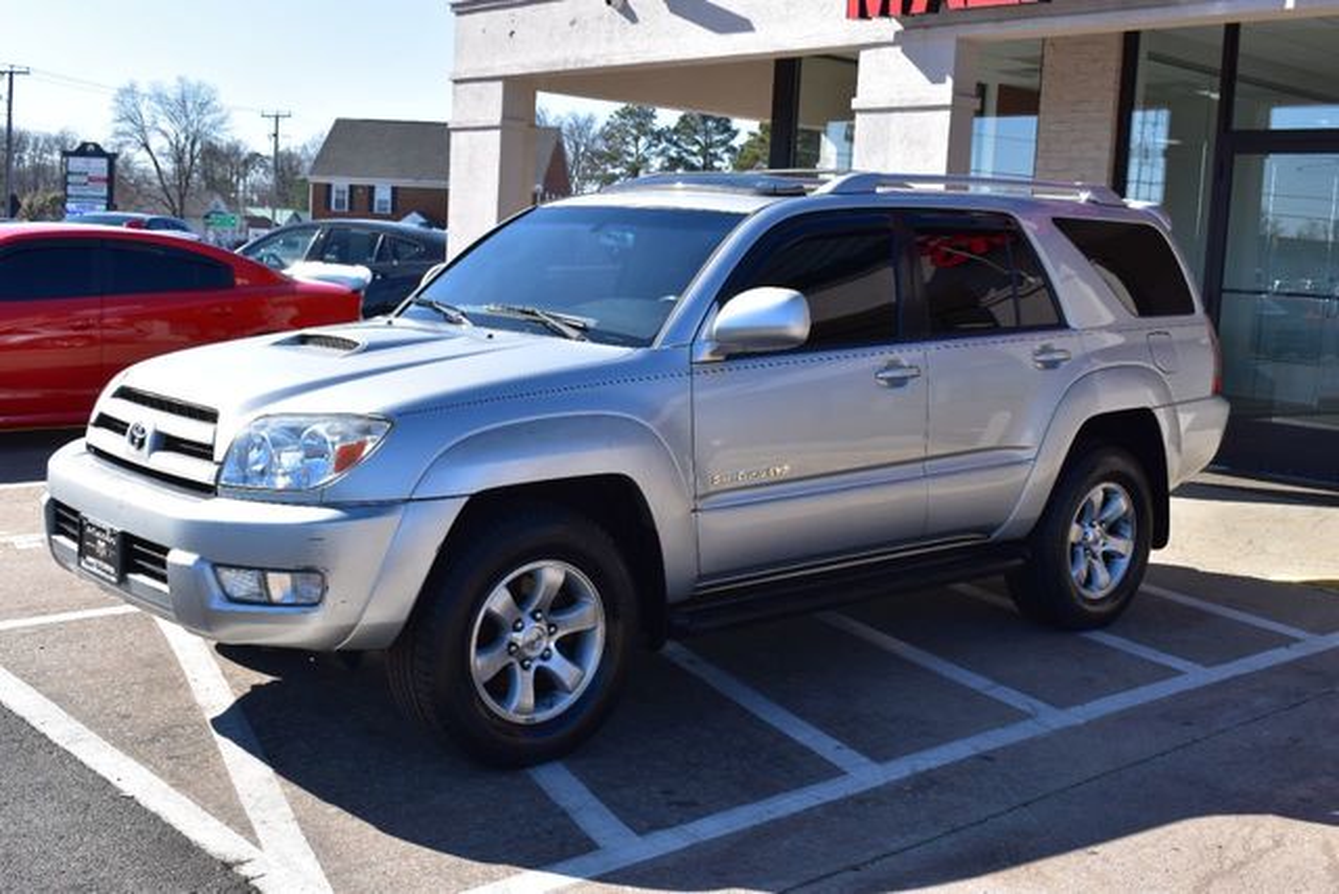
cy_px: 447
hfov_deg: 46.4
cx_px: 670
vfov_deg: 31.9
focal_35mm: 42
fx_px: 1562
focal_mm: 28
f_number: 11
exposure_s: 1/400
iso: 400
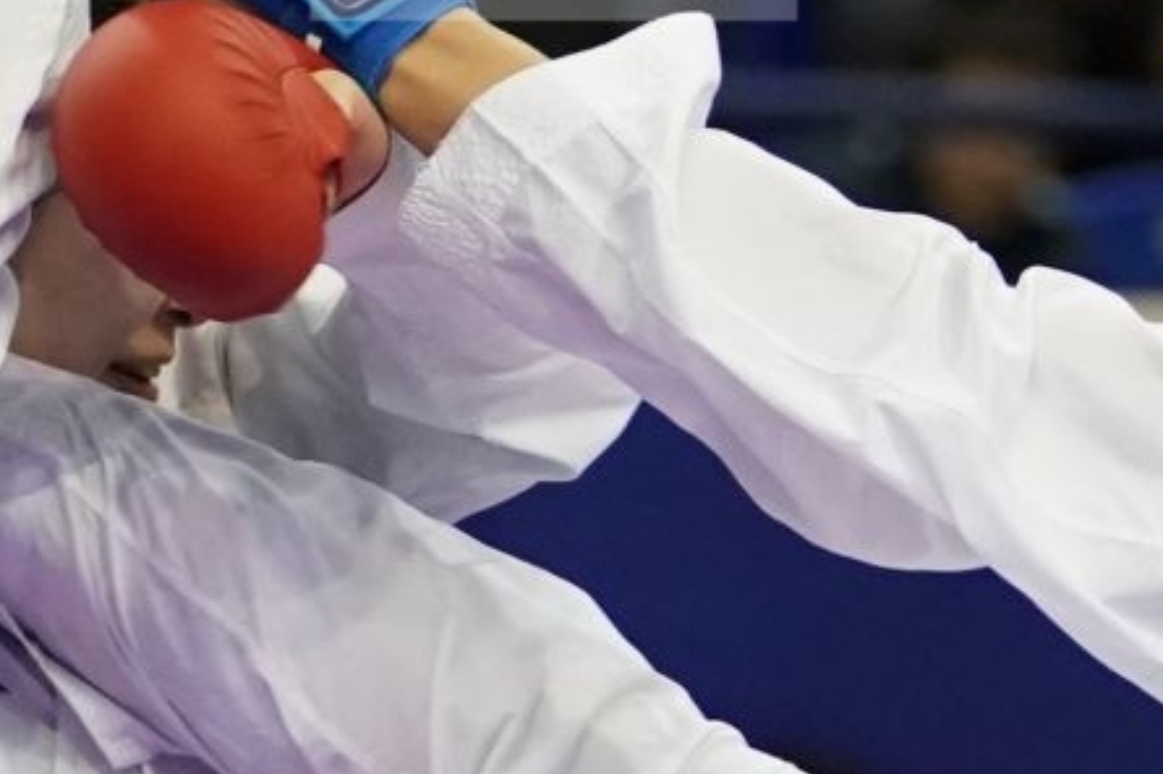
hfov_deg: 2.7
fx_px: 24824
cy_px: 709
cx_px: 554
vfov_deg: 1.8
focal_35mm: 769
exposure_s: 1/1000
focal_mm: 127
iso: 4000
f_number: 2.8
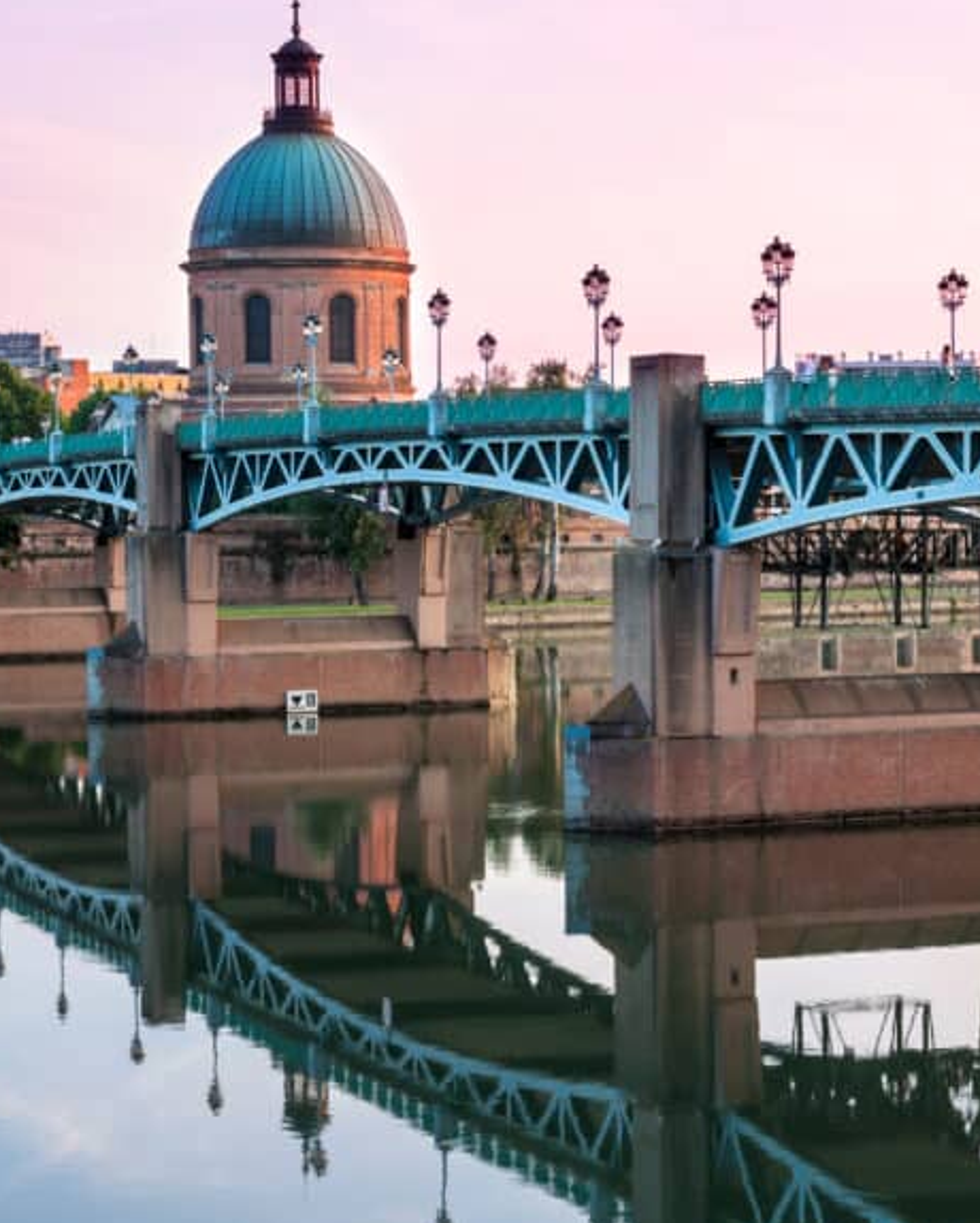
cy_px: 617
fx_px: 3151
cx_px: 624
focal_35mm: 87
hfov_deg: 17.6
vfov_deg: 22.0
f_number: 16
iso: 100
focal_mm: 52
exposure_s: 1/4
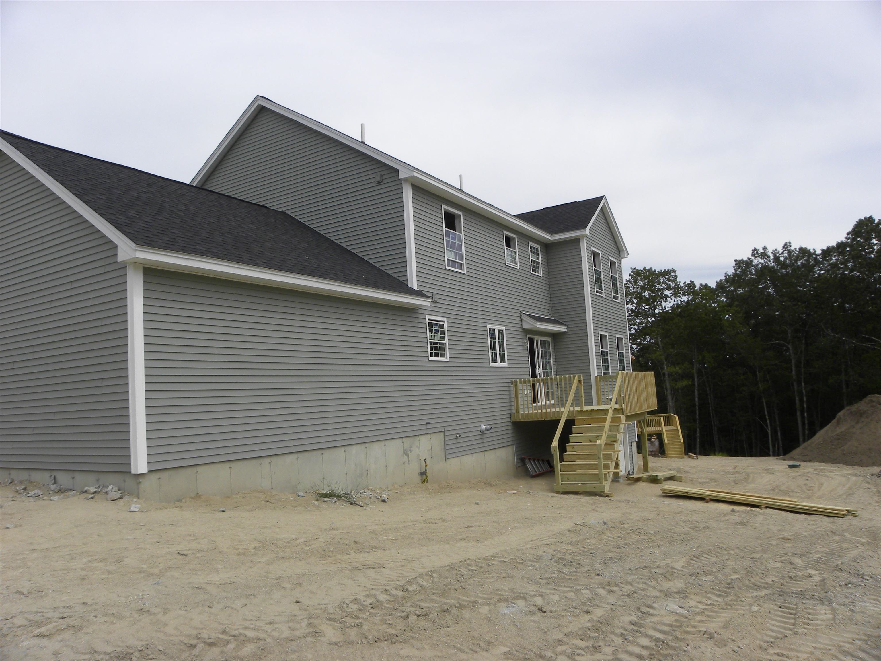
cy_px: 330
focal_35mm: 26
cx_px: 440
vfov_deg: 53.1
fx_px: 662
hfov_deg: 67.3
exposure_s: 1/417
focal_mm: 4.6
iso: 64
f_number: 6.3
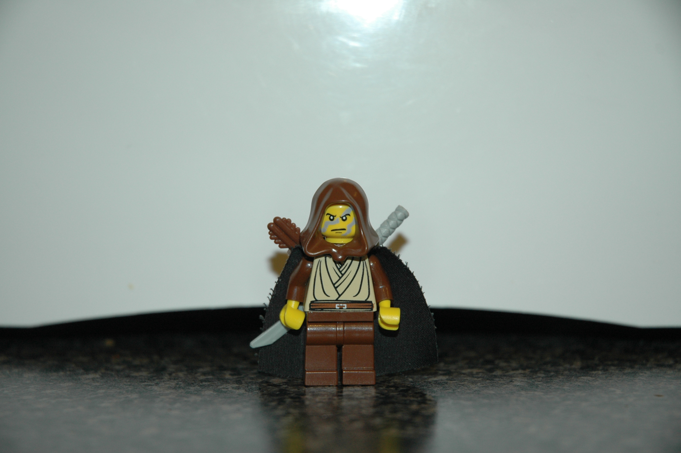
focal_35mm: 105
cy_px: 226
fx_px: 1984
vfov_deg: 13.0
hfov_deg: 19.5
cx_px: 340
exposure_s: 1/60
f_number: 4.5
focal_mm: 70
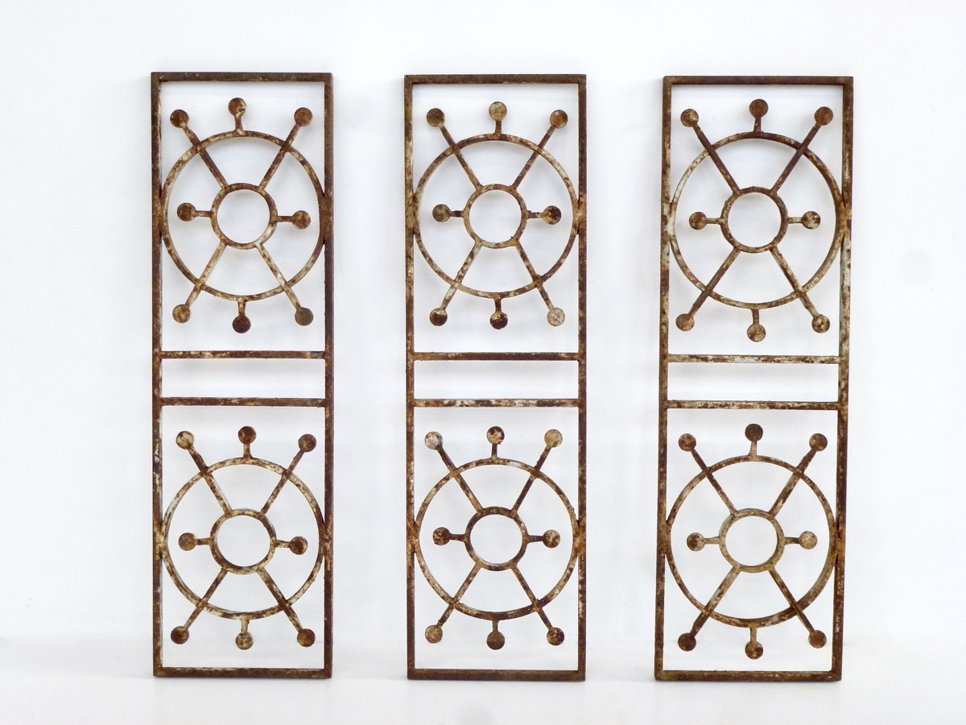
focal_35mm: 49
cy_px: 362
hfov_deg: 38.9
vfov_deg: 29.7
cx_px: 483
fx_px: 1367
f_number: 4.1
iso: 320
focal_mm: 8.7
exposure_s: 1/60
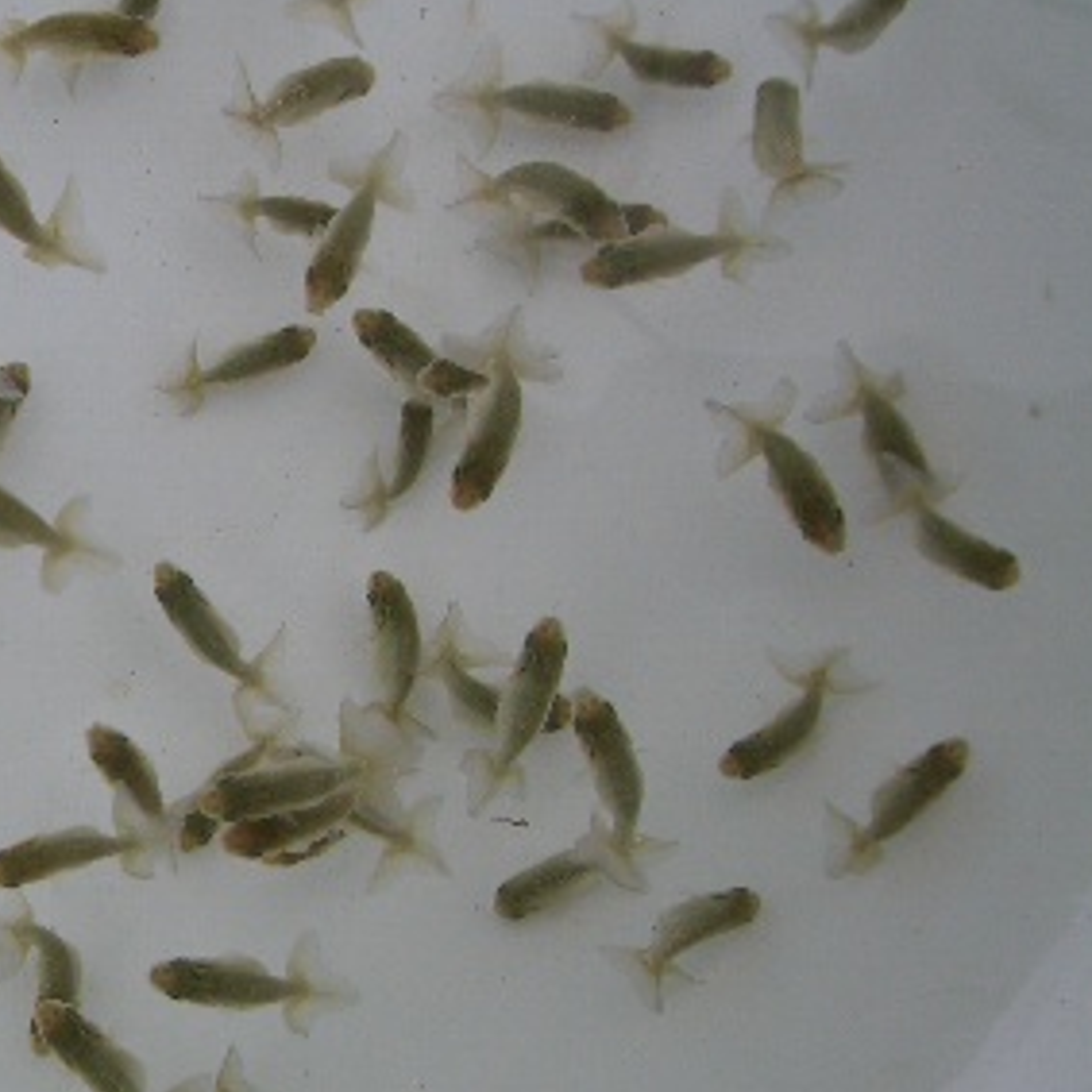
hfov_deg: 23.5
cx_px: -31
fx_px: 2498
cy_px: 668
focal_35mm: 70
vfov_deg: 24.6
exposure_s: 1/400
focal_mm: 5.8
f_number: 2.6
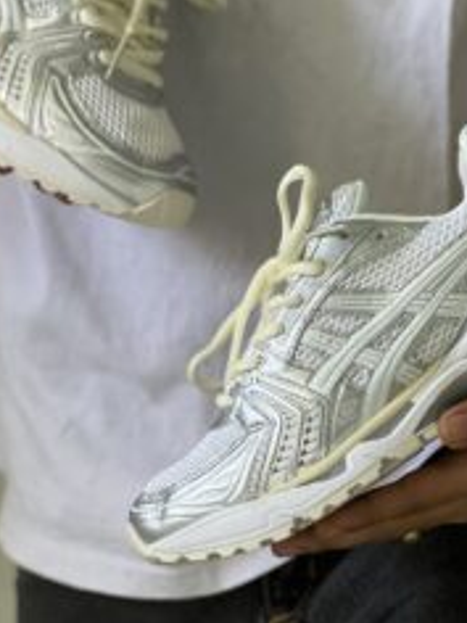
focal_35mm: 141
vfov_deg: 14.0
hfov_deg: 10.5
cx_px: 274
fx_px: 2536
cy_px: 185
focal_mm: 9
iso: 160
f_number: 2.8
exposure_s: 1/40
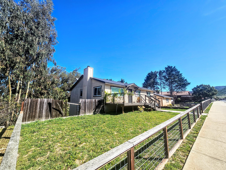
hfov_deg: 106.2
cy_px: 85
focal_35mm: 13
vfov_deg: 89.9
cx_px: 113
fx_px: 85
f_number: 2.2
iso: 50
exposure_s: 1/2049
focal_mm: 2.2
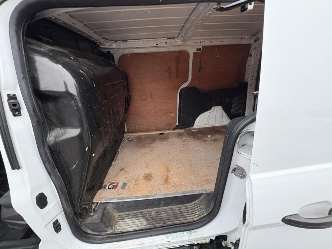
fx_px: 134
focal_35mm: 14
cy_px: 124
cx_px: 166
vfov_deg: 85.7
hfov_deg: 102.1
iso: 320
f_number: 2.2
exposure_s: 1/60
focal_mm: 2.22
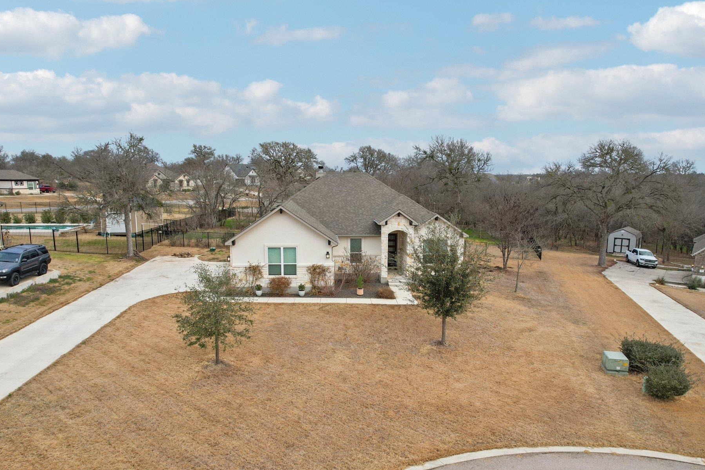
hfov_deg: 71.5
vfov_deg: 51.1
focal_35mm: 25
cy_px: 266
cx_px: 357
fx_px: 490
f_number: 2.8
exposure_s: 1/730
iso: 110
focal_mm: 8.4
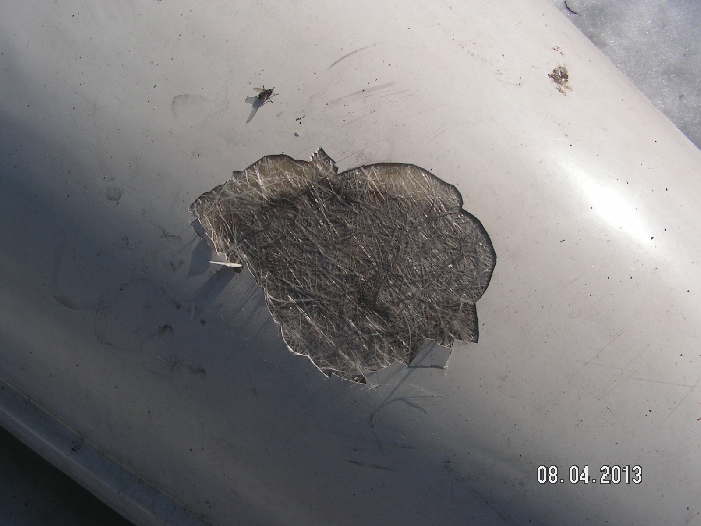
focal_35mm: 36
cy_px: 263
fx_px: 729
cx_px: 350
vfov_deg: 39.7
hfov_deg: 51.4
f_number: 4.8
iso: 64
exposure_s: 1/1600
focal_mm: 6
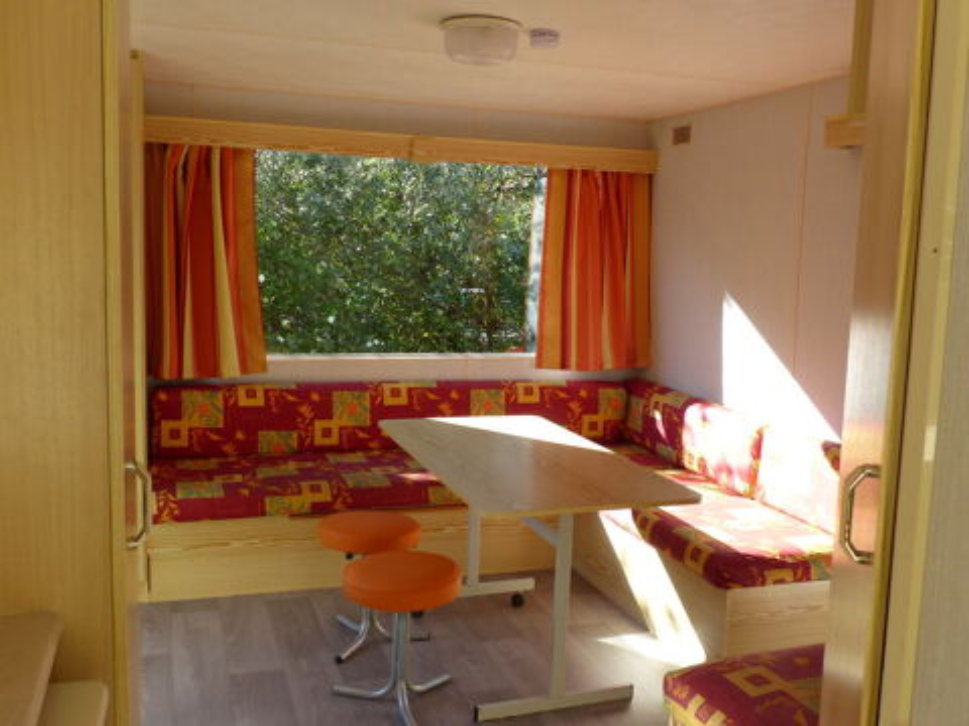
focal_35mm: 33
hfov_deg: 55.4
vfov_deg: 42.9
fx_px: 924
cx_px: 484
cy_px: 363
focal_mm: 5.9
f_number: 4
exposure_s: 1/125
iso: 100
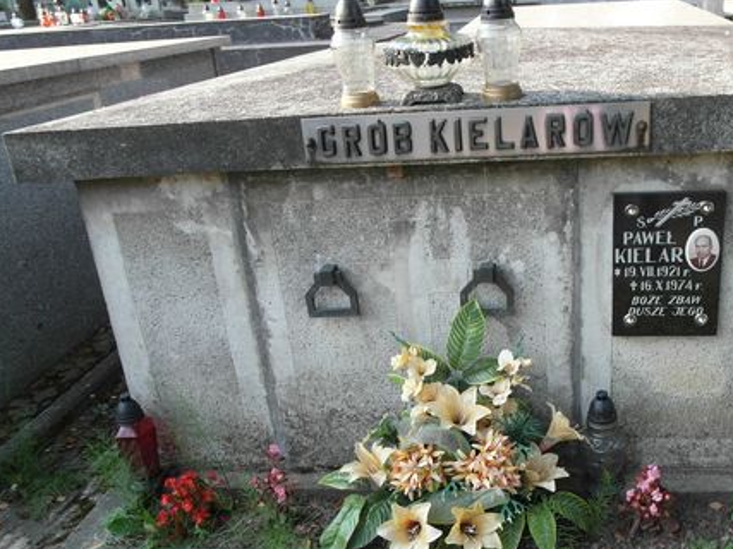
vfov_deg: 32.1
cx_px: 477
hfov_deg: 41.6
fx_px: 953
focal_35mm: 45
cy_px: 328
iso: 80
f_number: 3.4
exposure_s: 1/125
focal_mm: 6.5
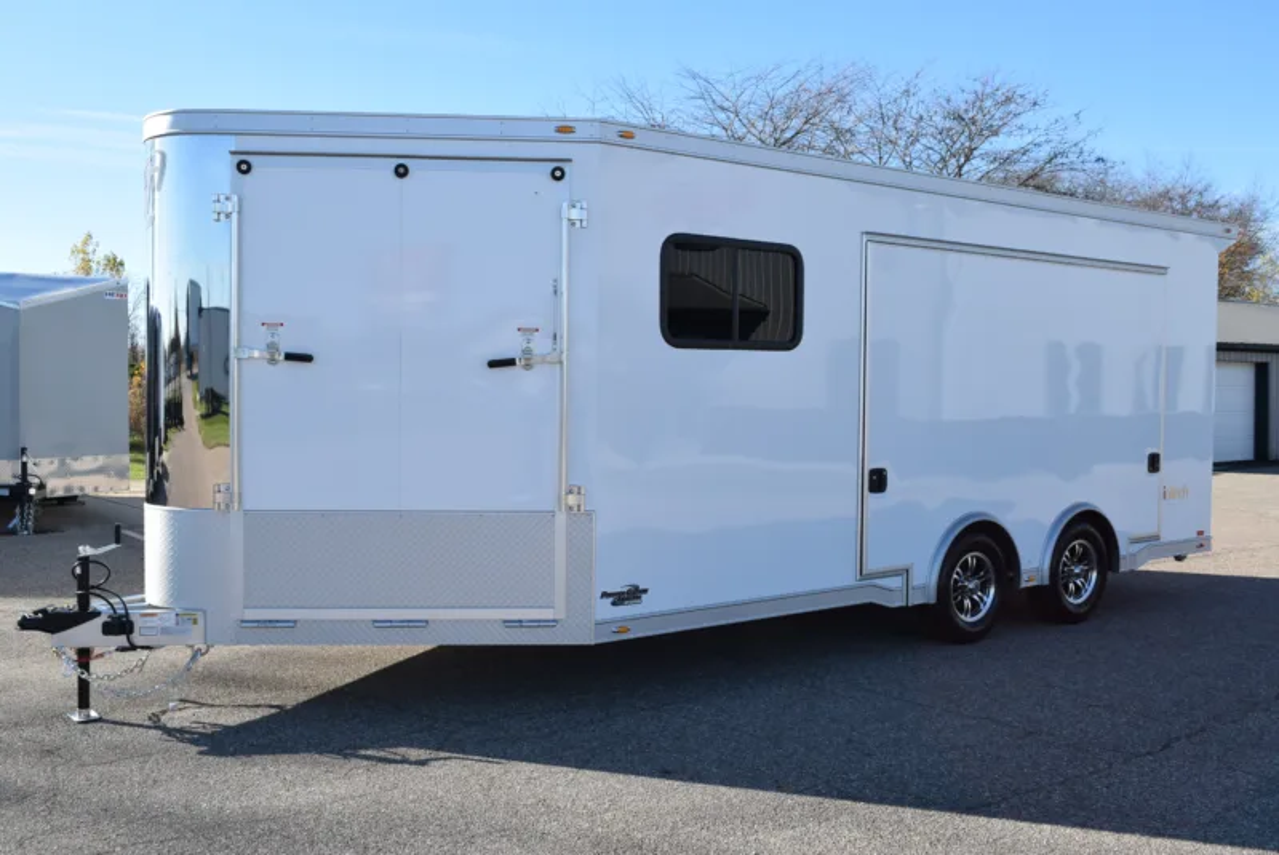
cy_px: 428
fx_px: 1280
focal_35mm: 36
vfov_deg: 36.9
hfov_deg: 53.1
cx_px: 640
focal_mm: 24
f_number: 9
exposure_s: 1/320
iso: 200
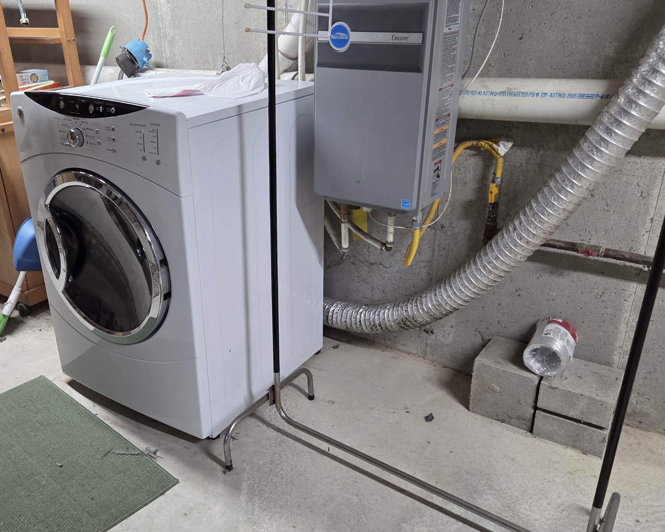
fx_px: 630
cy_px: 295
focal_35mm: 32
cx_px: 268
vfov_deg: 45.7
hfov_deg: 55.3
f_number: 1.8
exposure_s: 1/120
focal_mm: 5.4
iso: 400
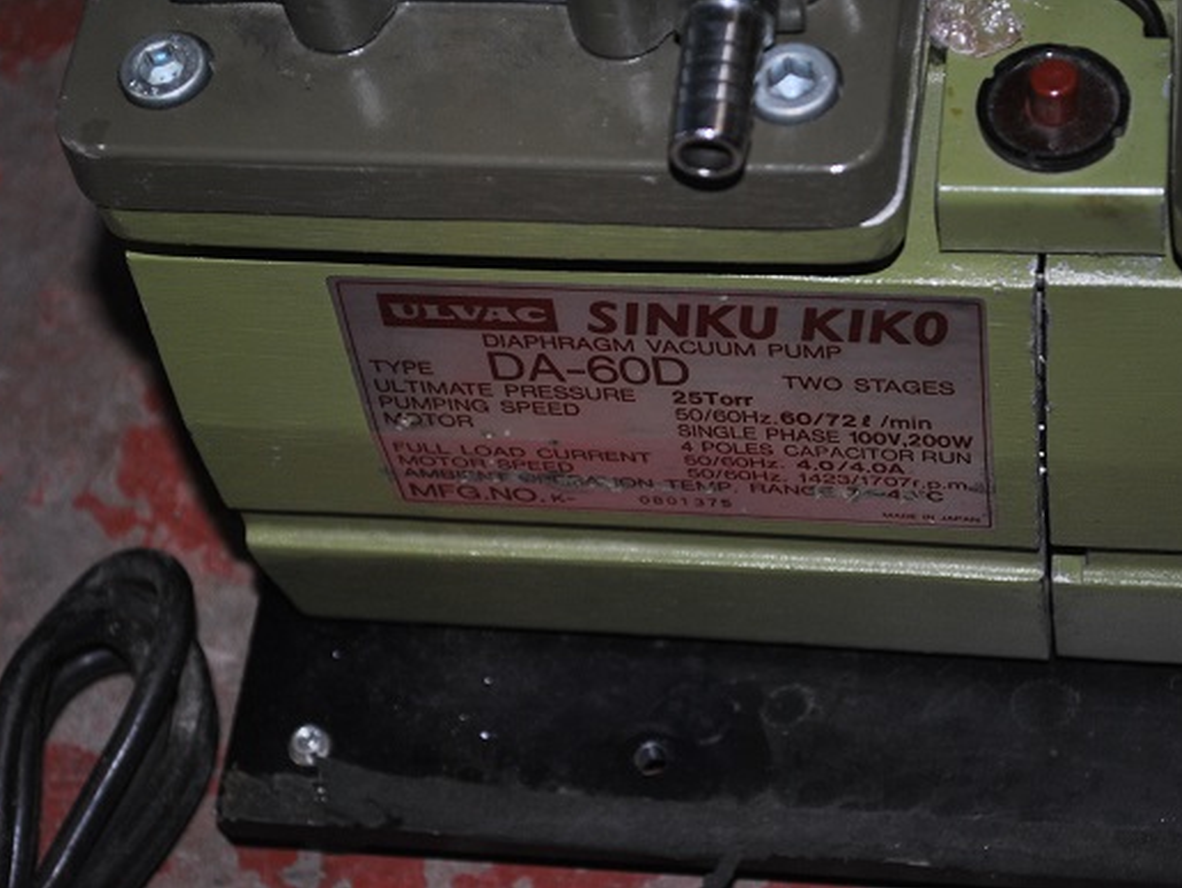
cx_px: 632
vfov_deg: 16.5
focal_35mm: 90
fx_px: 3060
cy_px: 444
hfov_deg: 21.9
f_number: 5.6
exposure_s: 1/60
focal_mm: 55
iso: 200
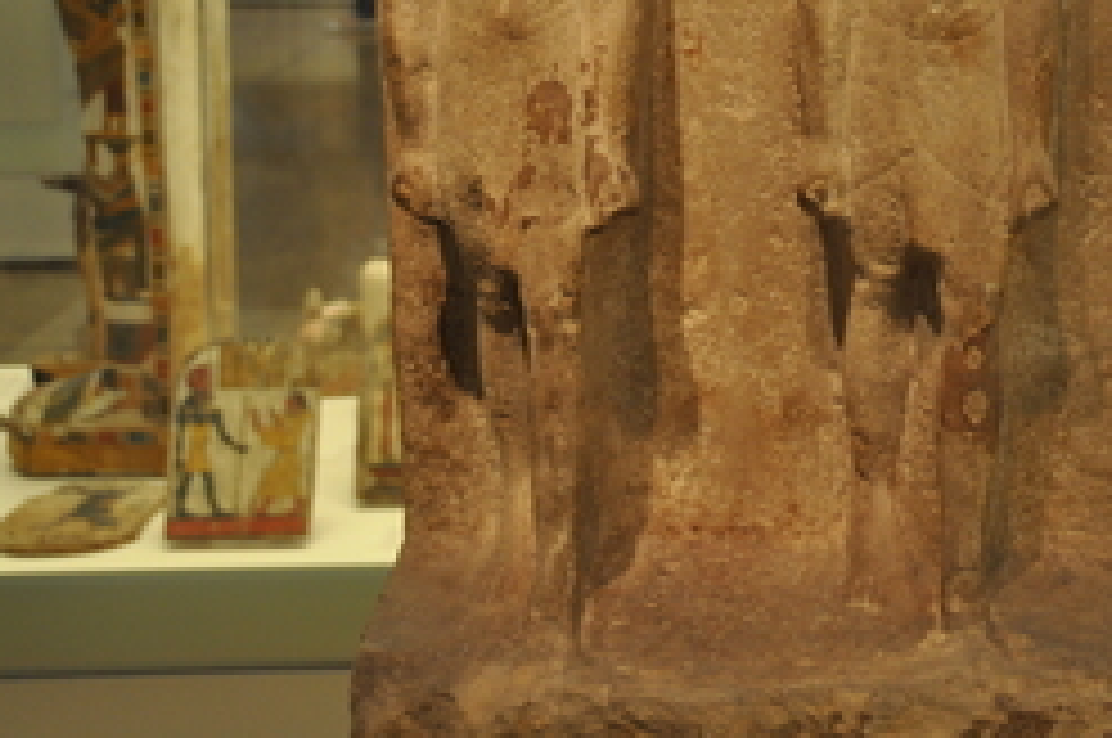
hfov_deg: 24.1
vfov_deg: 16.4
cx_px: 914
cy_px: 230
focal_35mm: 83
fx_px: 2557
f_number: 4
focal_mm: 31
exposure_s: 1/30
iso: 500
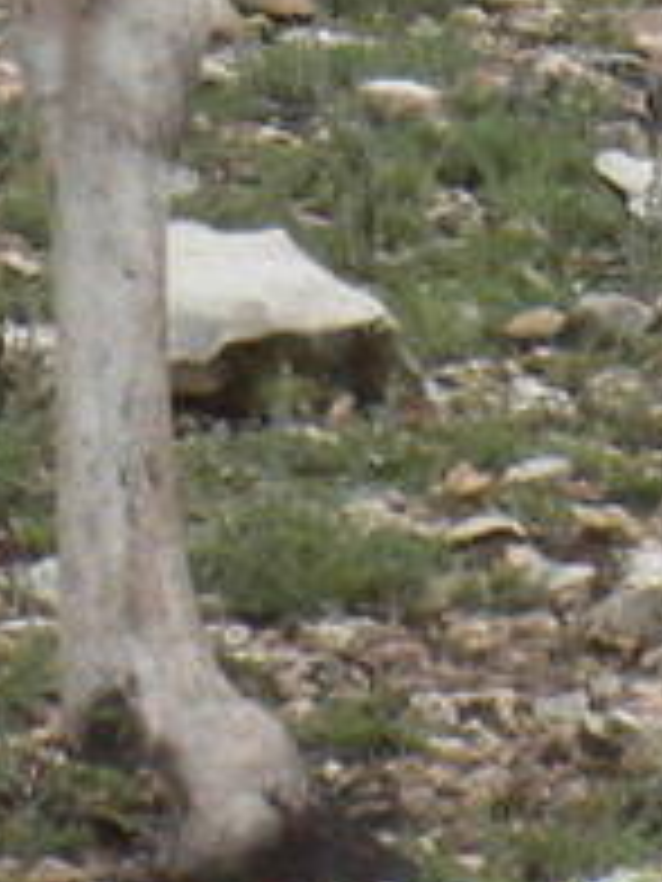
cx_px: -964
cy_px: -1174
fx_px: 24759
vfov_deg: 2.0
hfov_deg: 1.5
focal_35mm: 971
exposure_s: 1/430
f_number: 5.1
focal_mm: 21
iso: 137
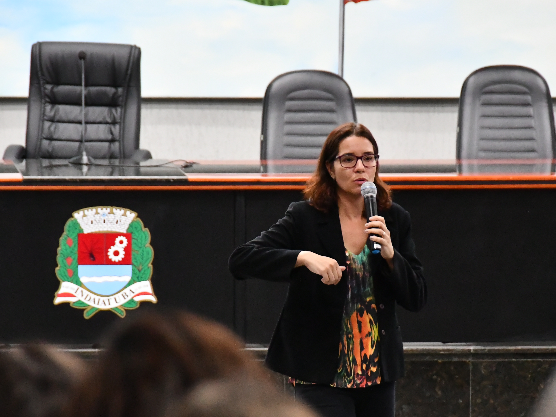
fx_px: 5606
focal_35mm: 349
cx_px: 329
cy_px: 282
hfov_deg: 5.7
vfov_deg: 4.3
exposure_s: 1/125
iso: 6400
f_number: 5.6
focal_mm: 150
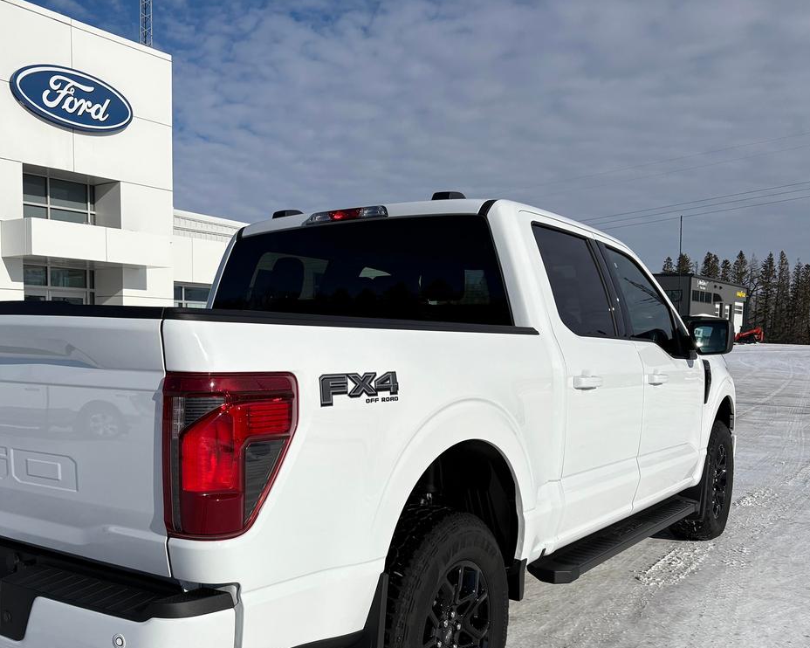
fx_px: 839
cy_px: 417
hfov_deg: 50.7
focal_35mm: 35
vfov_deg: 41.8
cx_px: 278
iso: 50
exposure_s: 1/14493
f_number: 1.6
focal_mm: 5.96
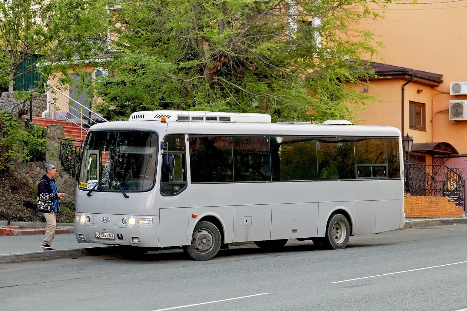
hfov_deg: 18.2
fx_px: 1459
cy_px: 156
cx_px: 234
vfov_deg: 12.2
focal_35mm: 112
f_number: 5.6
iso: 800
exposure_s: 1/400
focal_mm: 75
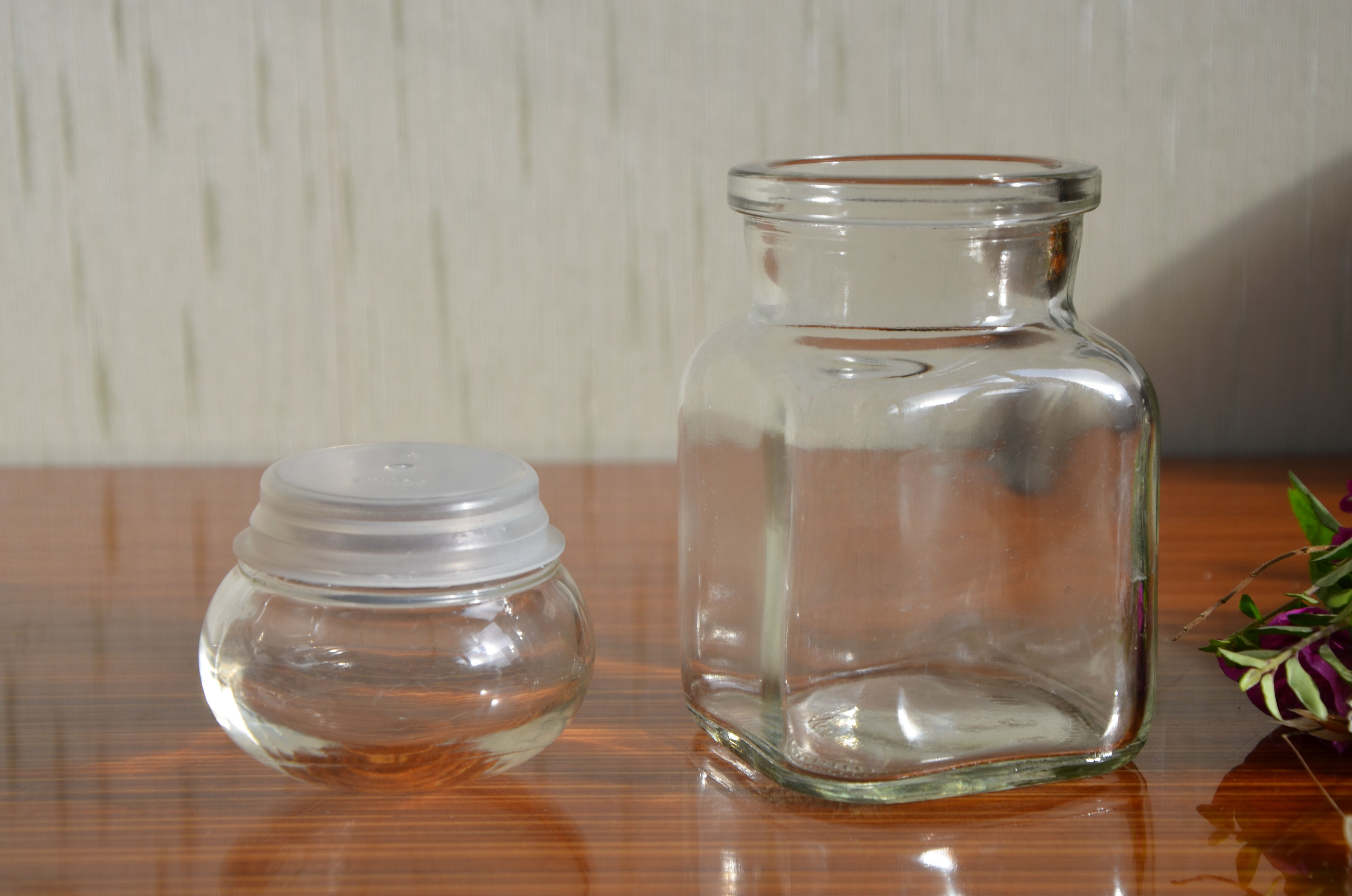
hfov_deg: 27.0
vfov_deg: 18.1
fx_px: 2811
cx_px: 676
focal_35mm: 75
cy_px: 448
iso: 100
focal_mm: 50
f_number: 8
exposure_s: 1/60
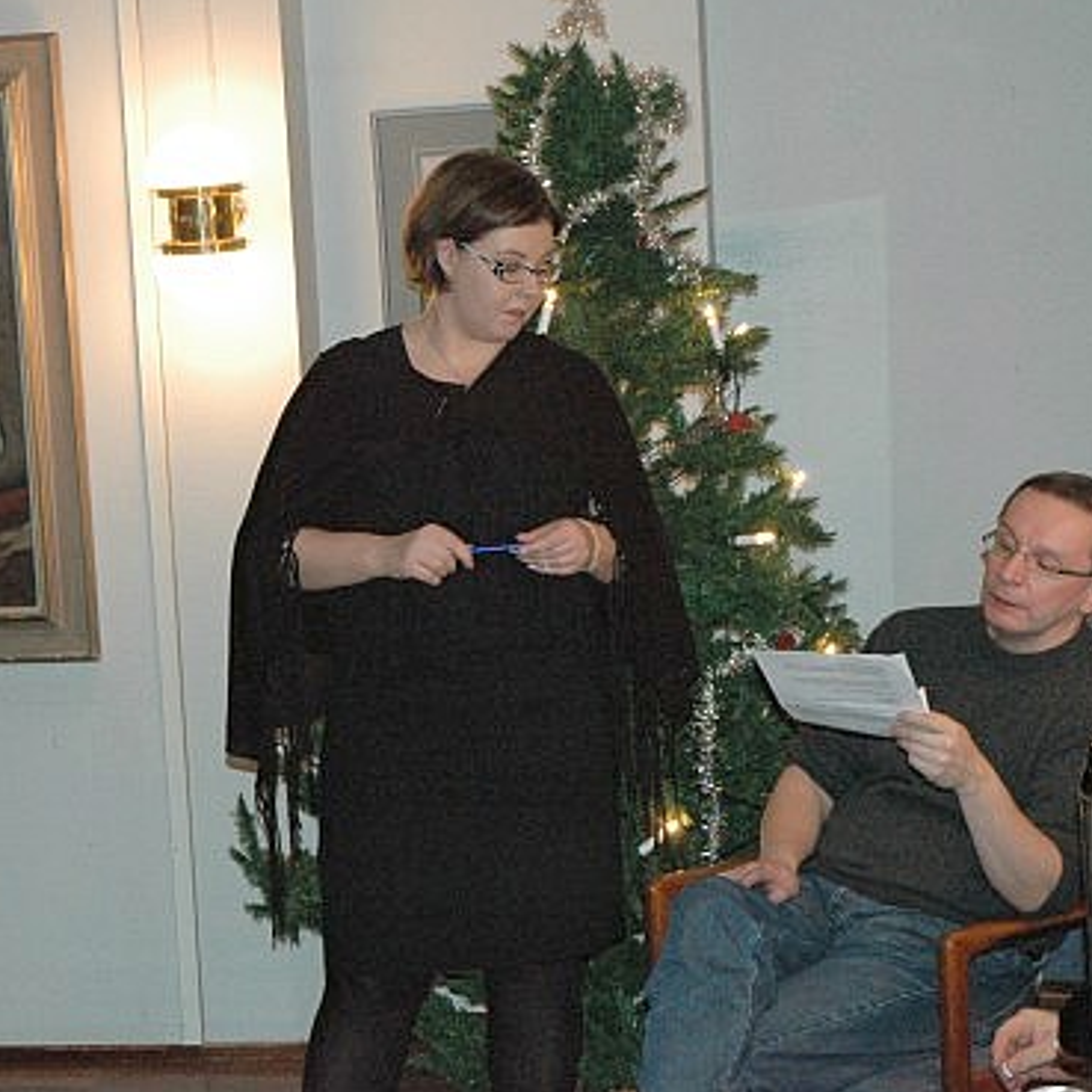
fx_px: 2962
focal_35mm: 83
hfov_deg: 20.8
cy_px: 559
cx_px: 391
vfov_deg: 20.9
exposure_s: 1/60
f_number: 5
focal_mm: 40
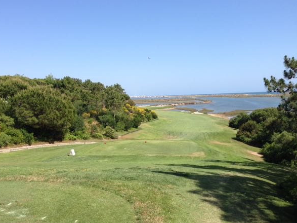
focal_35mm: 36
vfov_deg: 39.6
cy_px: 110
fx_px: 309
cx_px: 139
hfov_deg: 51.3
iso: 50
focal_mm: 4.12
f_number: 2.4
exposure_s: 1/1355
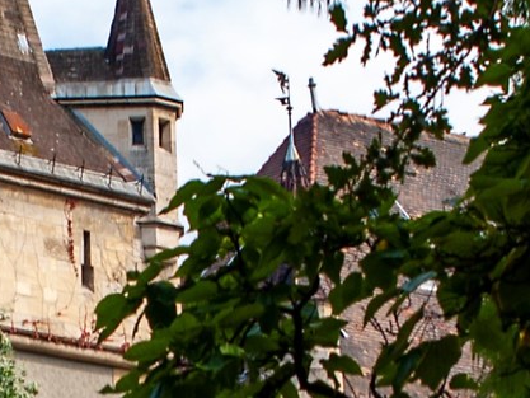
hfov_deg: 8.9
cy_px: 521
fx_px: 3385
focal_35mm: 221
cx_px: 0
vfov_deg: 6.7
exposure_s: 1/250
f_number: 8
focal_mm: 40
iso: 250
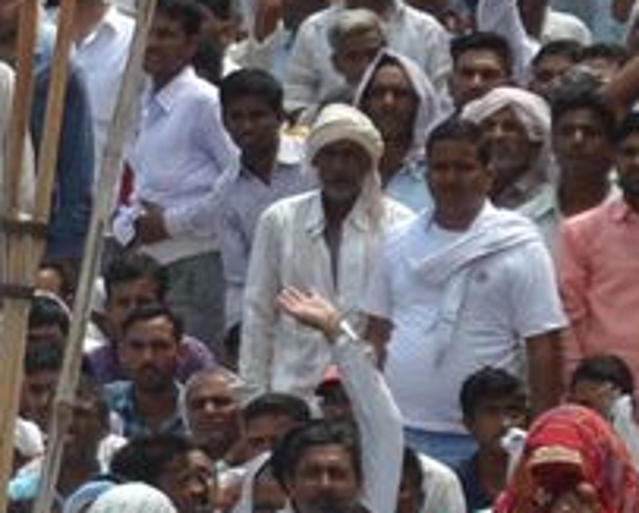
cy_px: -178
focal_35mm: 887
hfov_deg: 2.2
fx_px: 16799
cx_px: -1539
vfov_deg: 1.7
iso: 180
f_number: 5.6
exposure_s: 1/500
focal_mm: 80
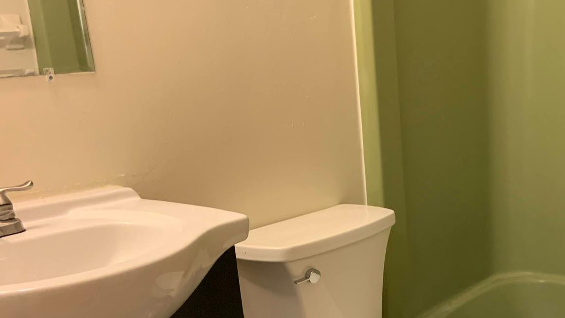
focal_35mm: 50
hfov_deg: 40.3
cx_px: 413
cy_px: 319
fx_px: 749
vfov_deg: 23.0
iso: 320
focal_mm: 4.25
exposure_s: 1/60
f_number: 1.8
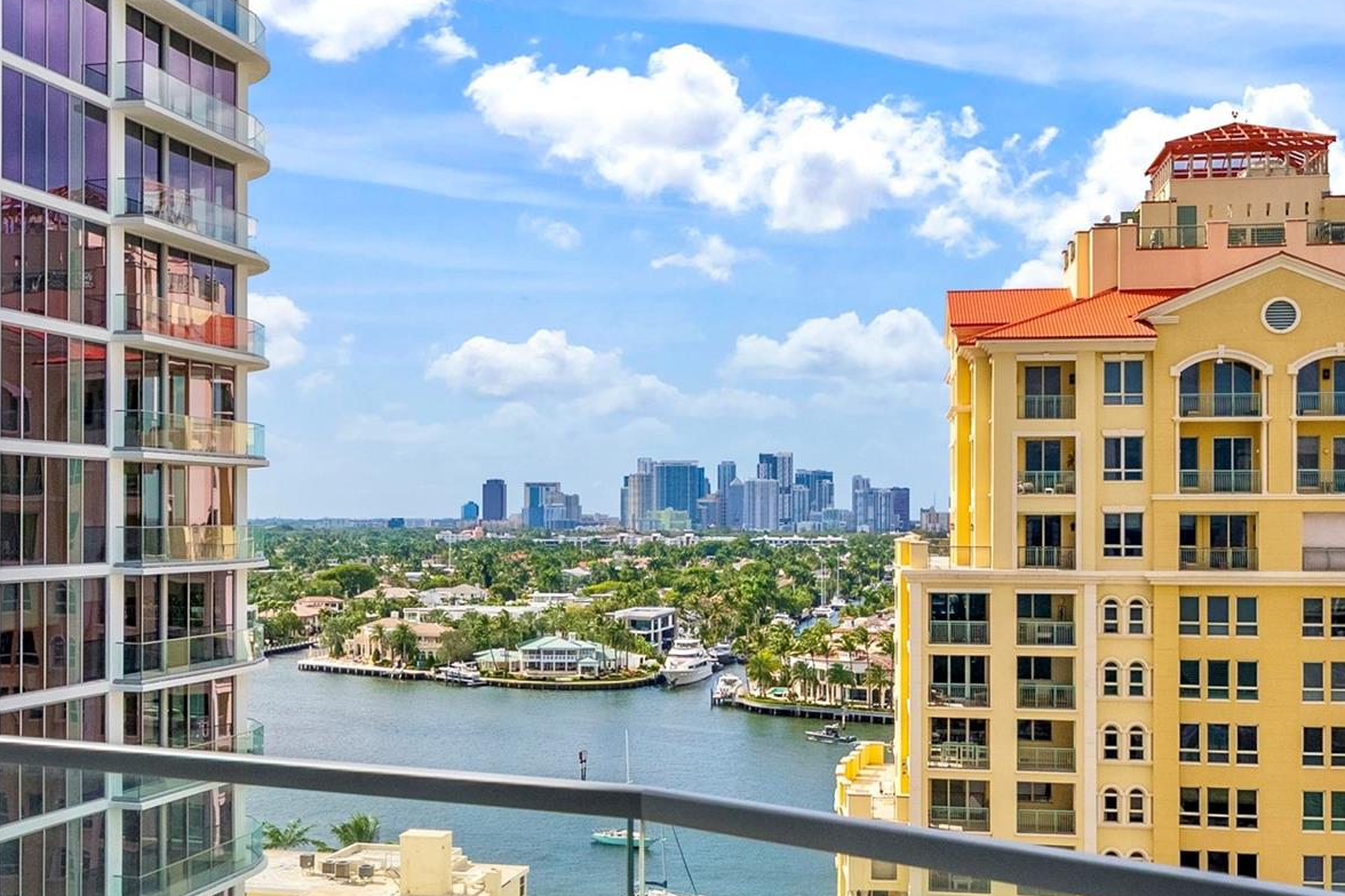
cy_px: 505
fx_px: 1831
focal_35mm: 49
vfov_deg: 27.5
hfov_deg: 40.1
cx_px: 518
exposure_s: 1/2500
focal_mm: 24
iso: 400
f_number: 8
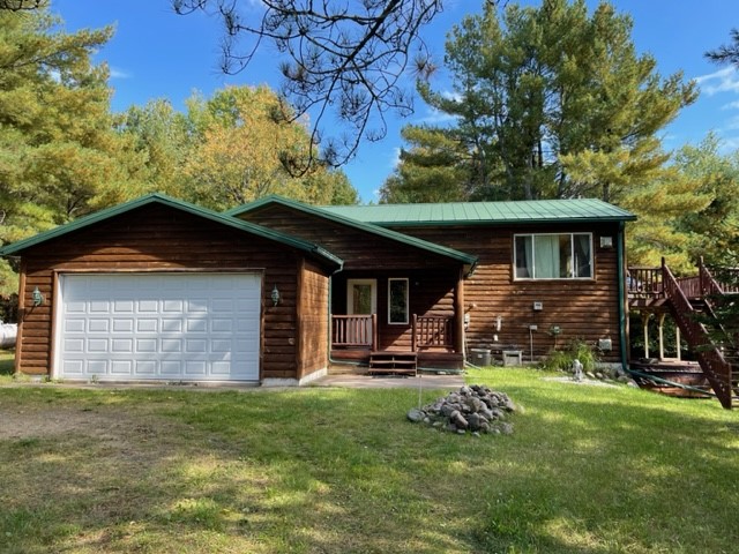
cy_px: 277
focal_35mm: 26
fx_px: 555
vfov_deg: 53.1
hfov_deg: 67.3
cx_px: 370
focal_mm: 4.2
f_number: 1.6
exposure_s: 1/855
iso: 32
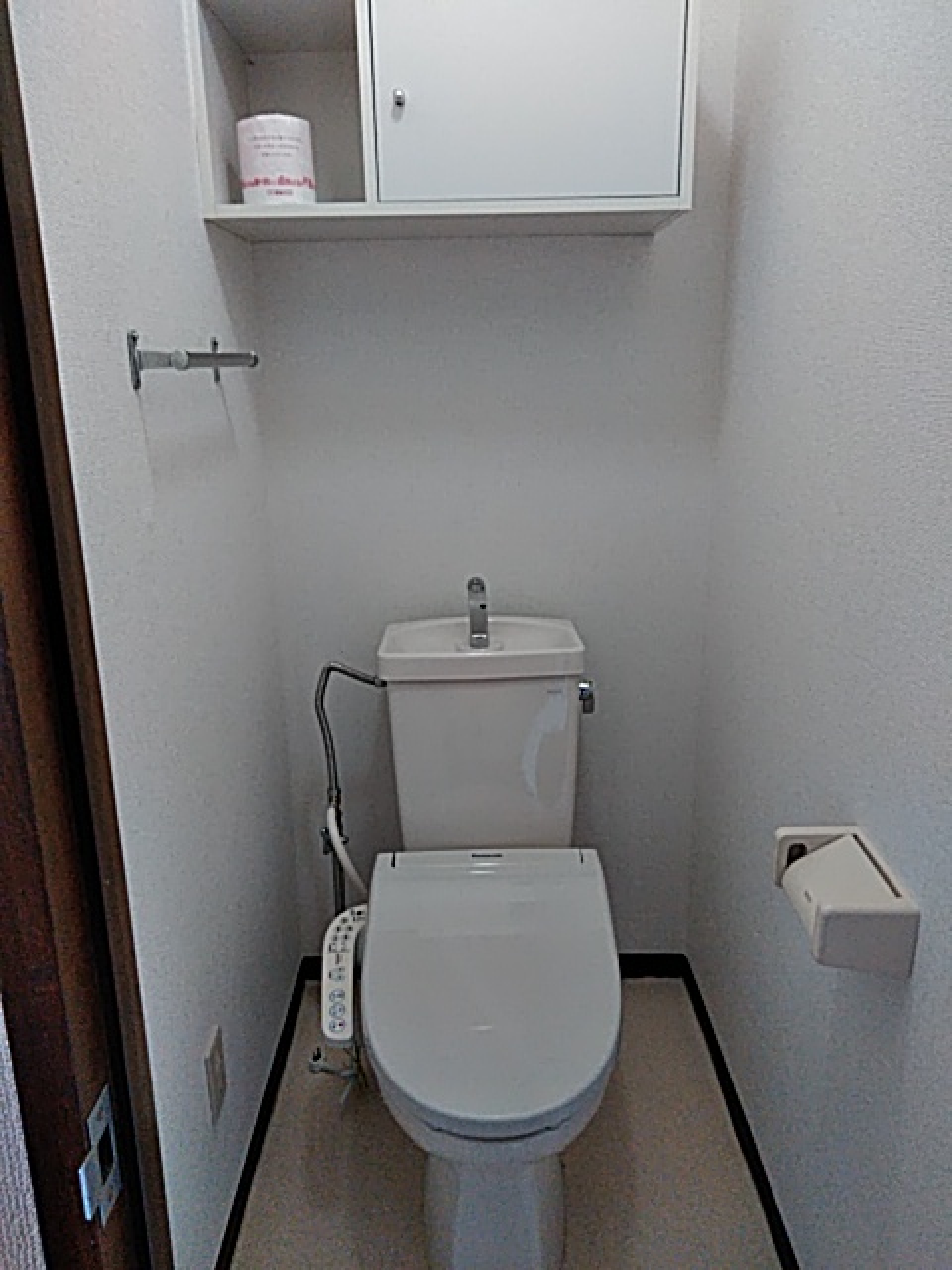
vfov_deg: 65.3
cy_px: 635
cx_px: 476
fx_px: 990
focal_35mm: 27
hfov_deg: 51.4
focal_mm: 3.46
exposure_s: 1/30
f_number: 2.2
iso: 283
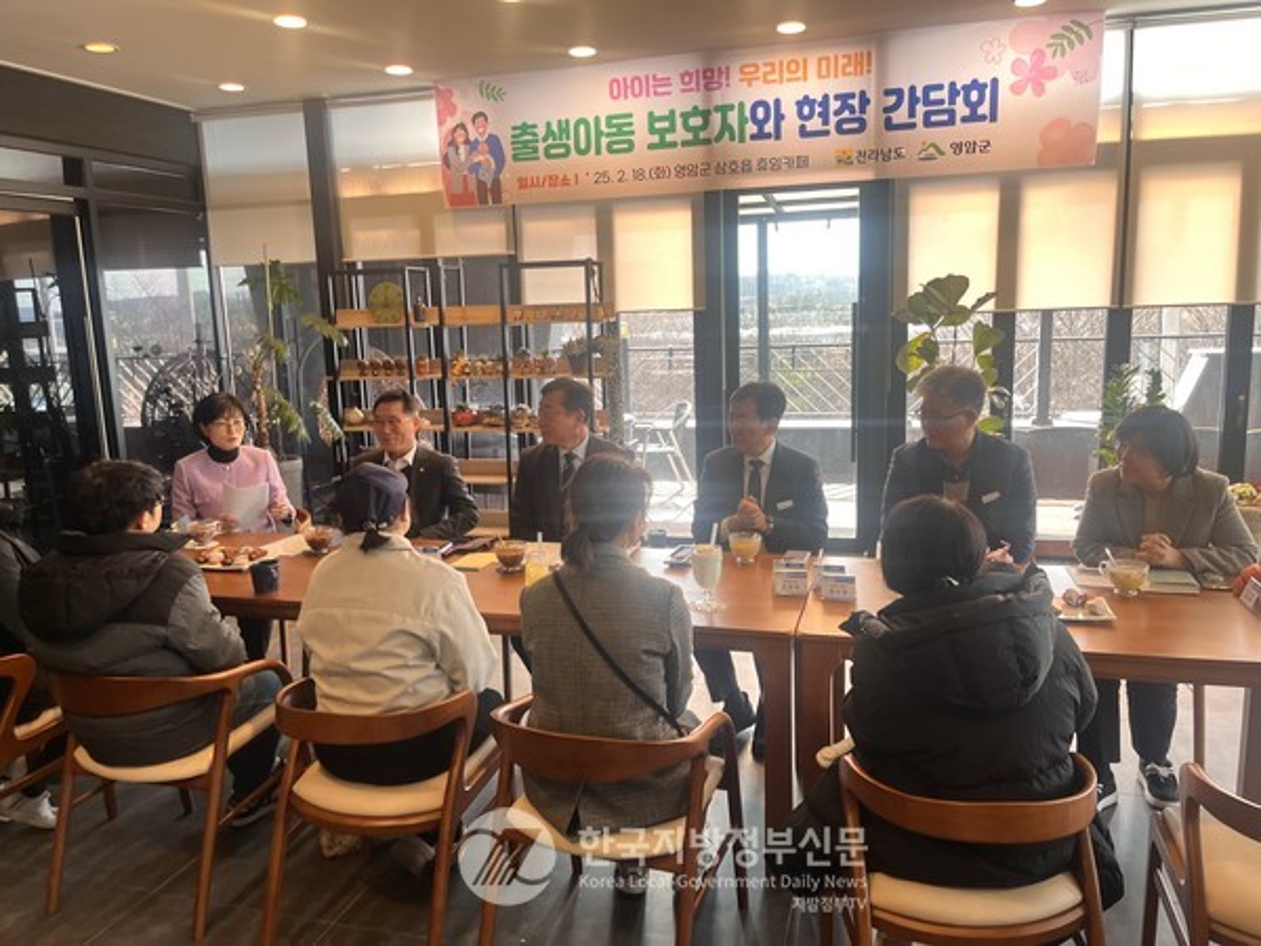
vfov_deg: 53.1
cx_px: 630
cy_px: 473
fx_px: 947
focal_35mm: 26
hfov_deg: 67.3
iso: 64
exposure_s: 1/60
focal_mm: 5.1
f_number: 1.6
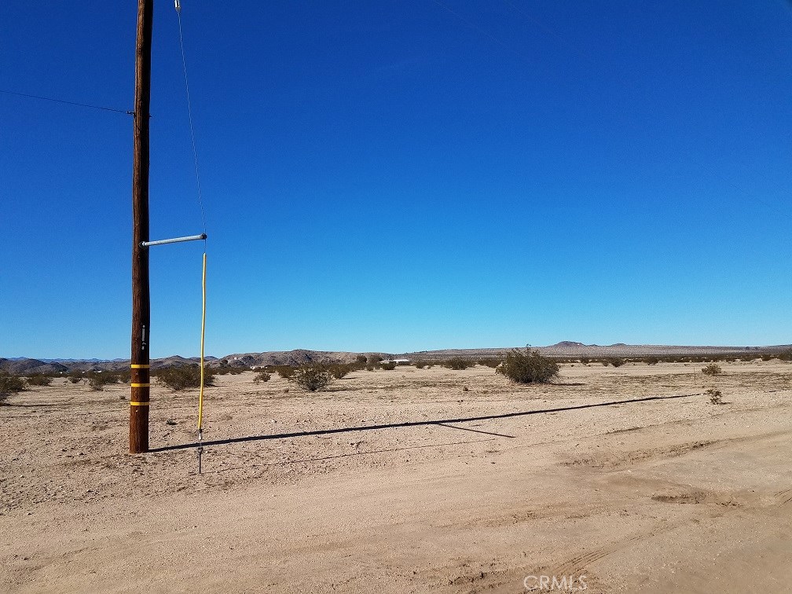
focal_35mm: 26
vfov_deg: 53.1
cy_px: 297
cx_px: 396
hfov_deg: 67.3
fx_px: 595
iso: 40
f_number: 1.7
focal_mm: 4.2
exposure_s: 1/3864
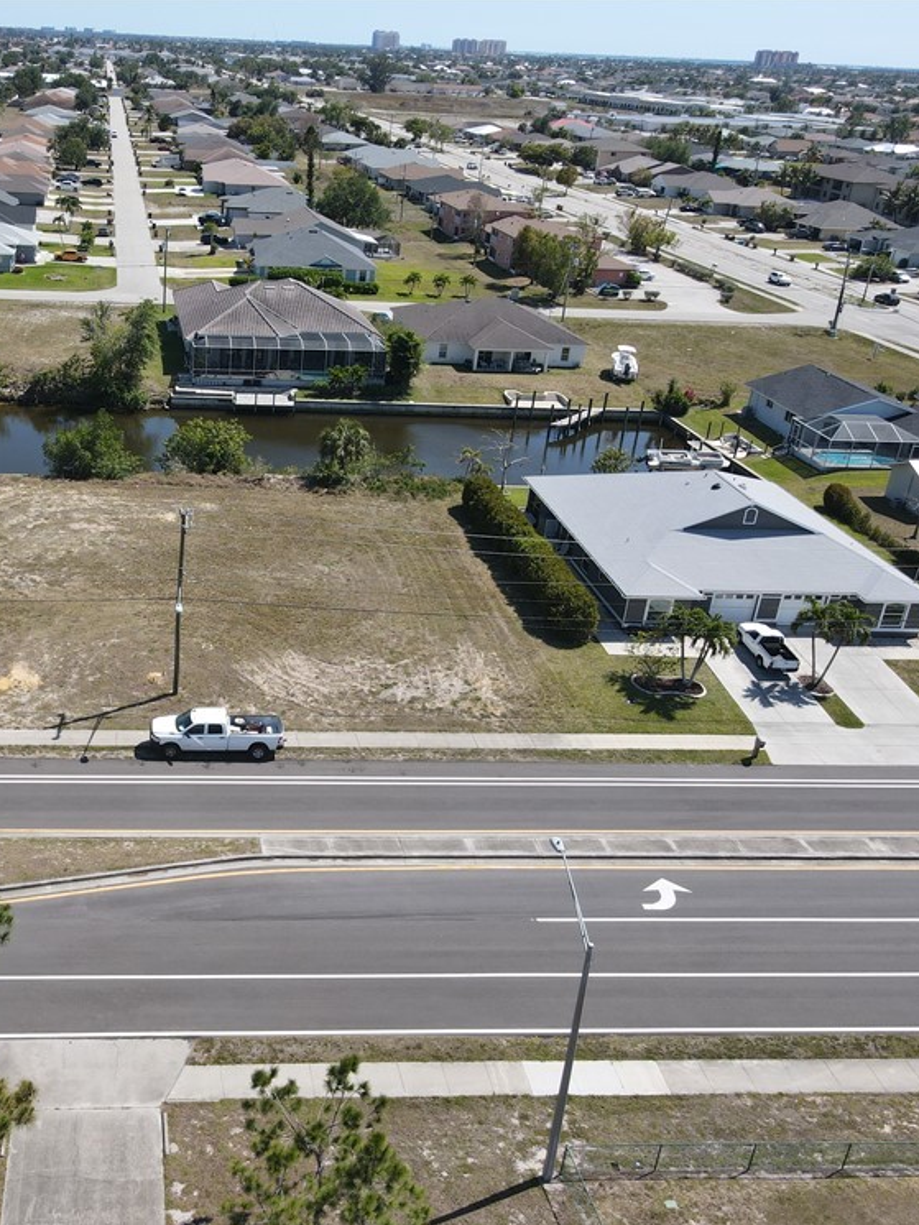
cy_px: 628
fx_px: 1168
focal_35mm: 33
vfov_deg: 55.3
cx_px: 219
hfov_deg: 41.6
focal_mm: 4.5
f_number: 2.8
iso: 100
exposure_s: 1/640
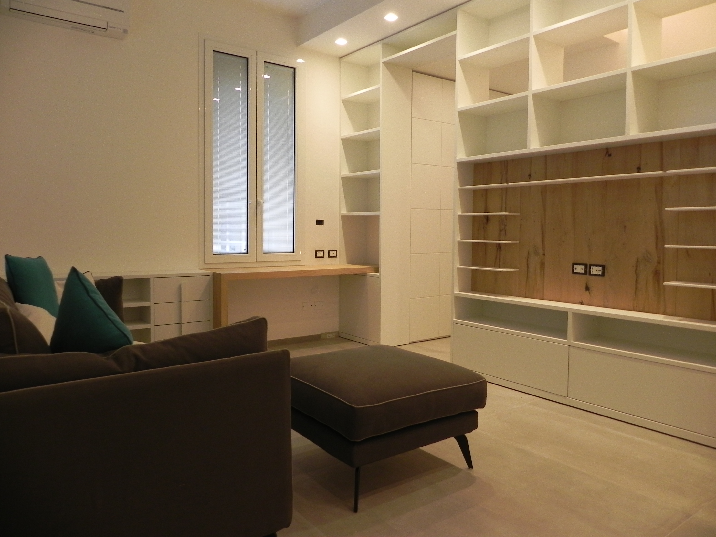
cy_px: 268
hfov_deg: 67.3
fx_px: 538
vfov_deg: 53.1
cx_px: 358
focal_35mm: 26
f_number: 2.8
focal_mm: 4.6
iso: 224
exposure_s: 1/30
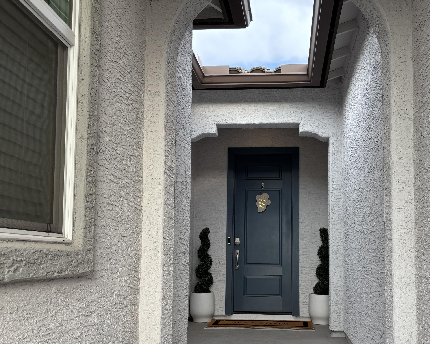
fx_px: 496
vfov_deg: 38.1
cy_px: 209
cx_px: 258
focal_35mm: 39
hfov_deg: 46.6
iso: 40
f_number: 1.6
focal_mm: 5.96
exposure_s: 1/198
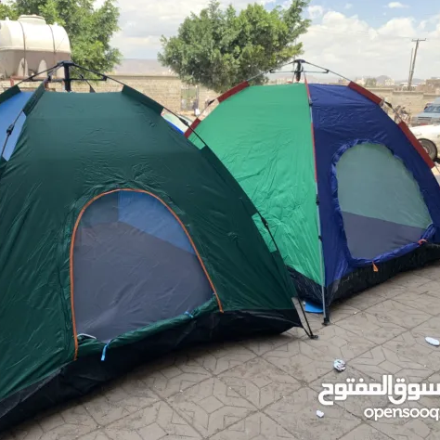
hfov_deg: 52.2
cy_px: 220
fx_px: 446
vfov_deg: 52.5
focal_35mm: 31
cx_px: 179
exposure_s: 1/340
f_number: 1.8
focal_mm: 4.25
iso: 25
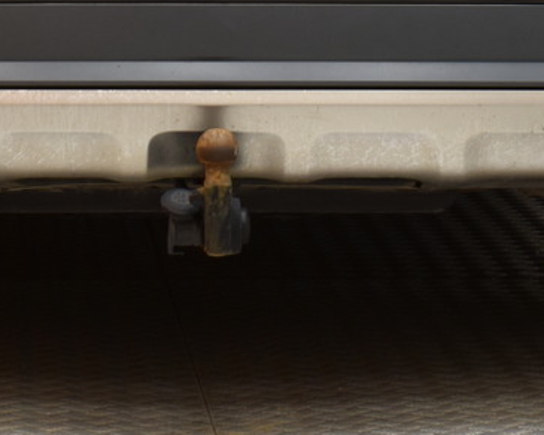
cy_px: -238
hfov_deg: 7.7
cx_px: 197
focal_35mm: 250
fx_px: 4025
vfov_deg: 6.1
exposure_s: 1/13
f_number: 5.6
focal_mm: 40
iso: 160
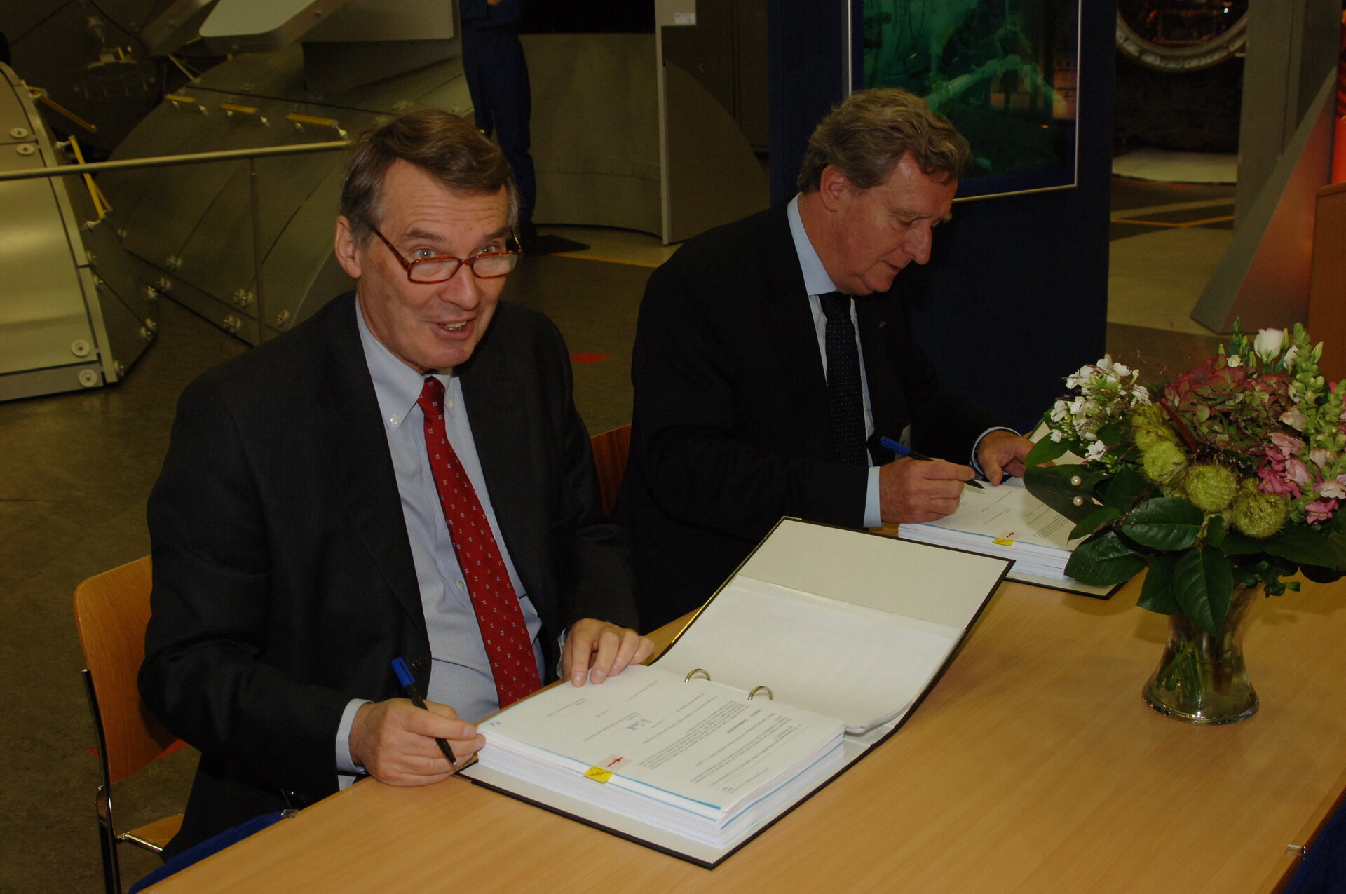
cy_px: 447
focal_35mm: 42
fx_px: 1568
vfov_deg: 31.8
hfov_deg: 46.5
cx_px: 673
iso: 640
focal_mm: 28
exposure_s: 1/60
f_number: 5.6
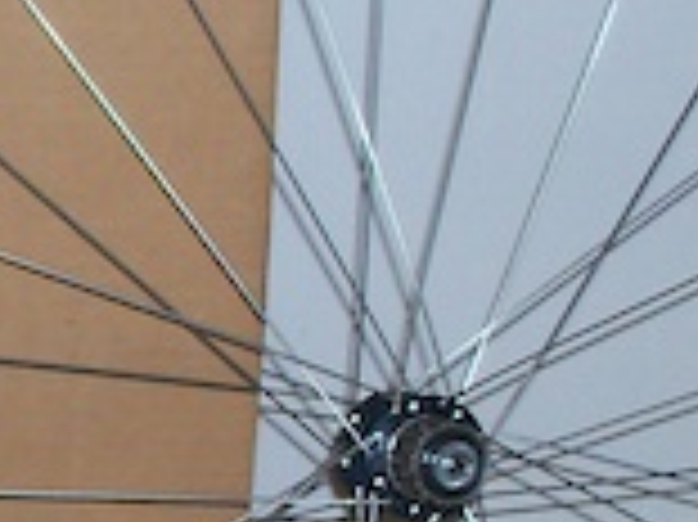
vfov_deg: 8.1
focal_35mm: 181
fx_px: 3647
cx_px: -342
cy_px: 554
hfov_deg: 10.6
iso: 100
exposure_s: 1/30
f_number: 3
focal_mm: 6.3
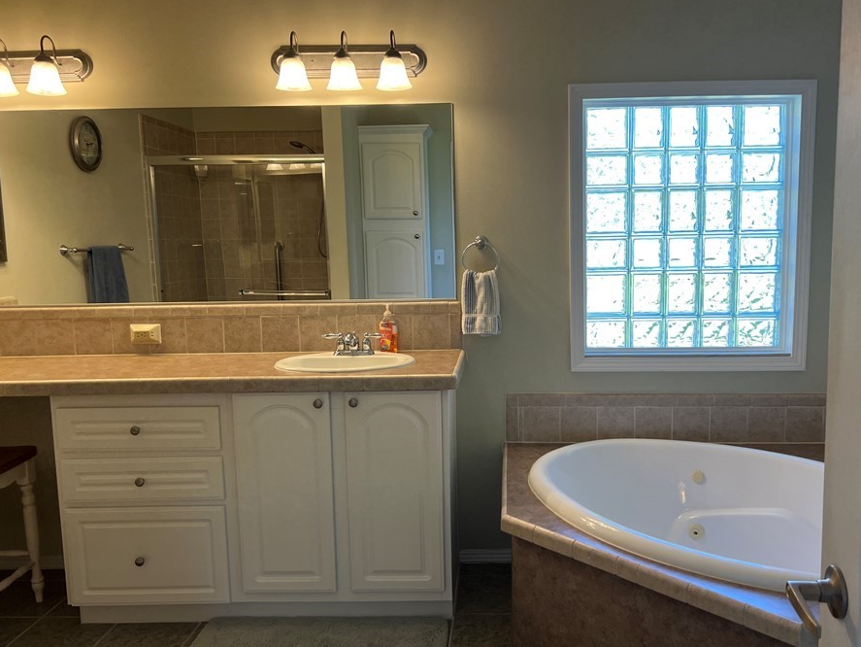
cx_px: 487
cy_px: 321
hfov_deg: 59.7
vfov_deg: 46.8
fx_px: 746
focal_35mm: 30
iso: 50
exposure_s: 1/120
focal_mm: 5.7
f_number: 1.5
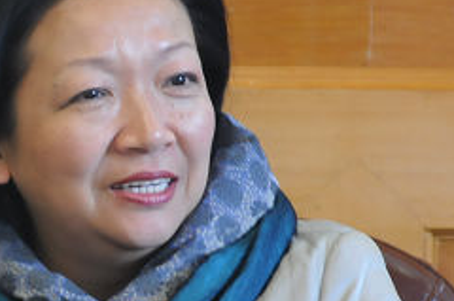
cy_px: 216
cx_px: 91
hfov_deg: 3.2
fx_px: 8030
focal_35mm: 638
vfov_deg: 2.1
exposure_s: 1/15
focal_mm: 170
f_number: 5.6
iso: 1600
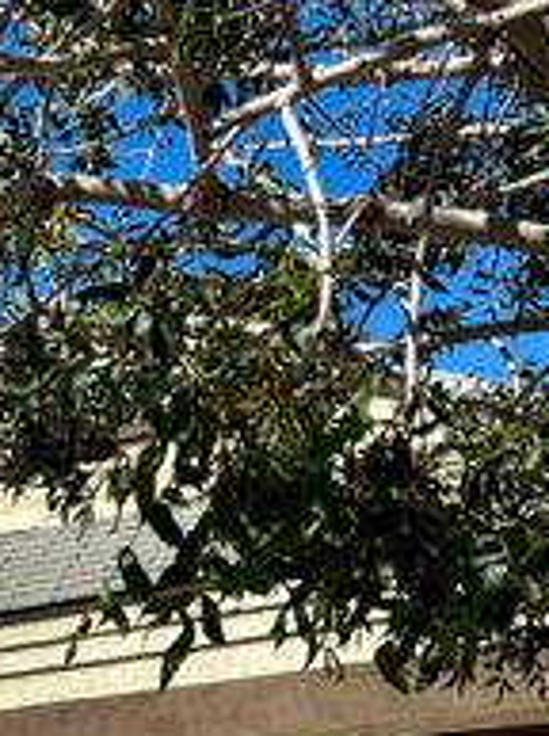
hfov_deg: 15.6
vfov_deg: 20.2
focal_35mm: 90
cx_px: -152
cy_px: 925
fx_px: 1910
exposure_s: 1/4630
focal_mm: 5.96
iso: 50
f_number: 1.6
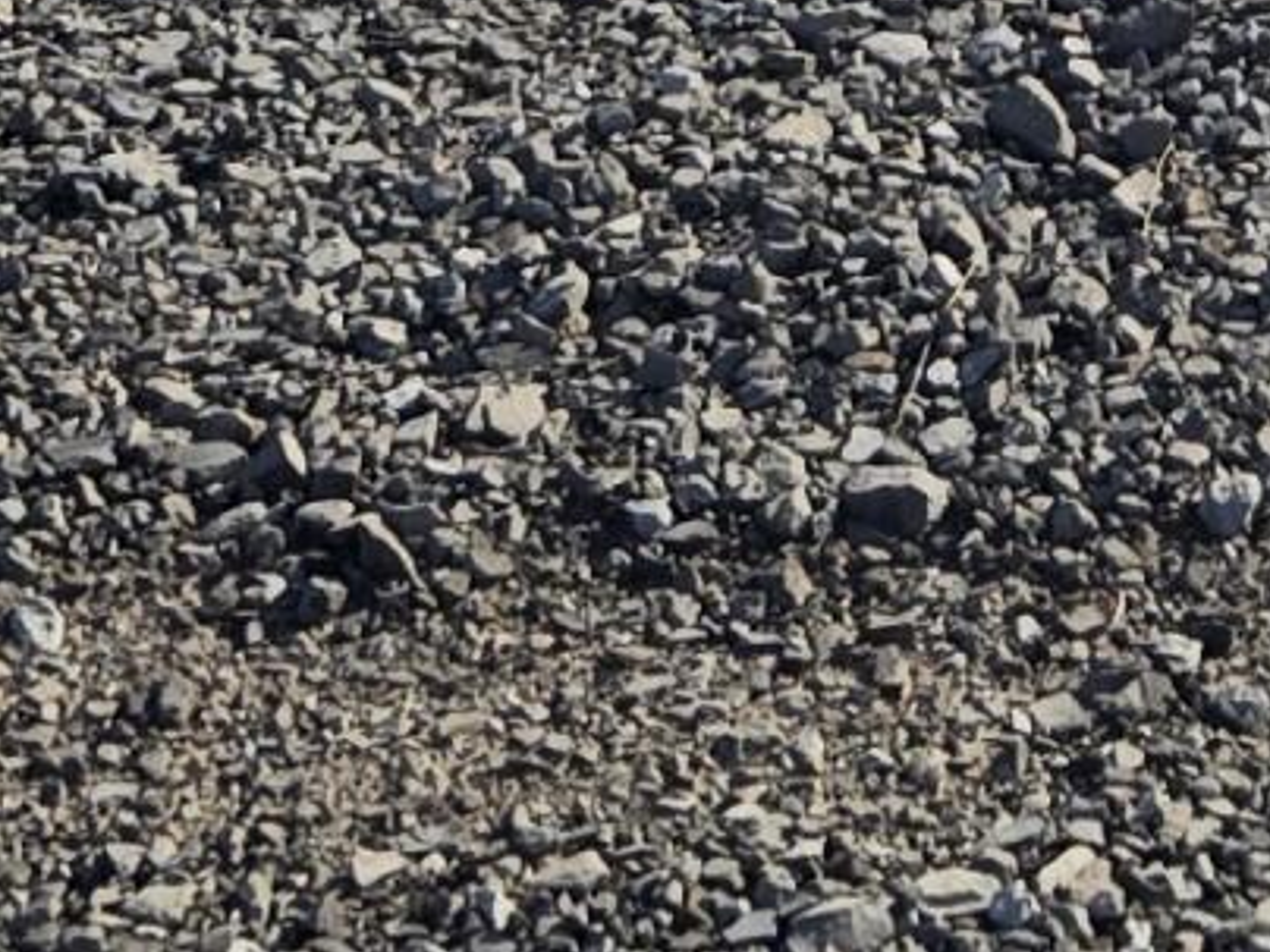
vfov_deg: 7.7
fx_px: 6274
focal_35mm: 171
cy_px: -1741
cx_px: 1041
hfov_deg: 11.5
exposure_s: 1/2423
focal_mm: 5.4
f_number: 1.8
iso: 25
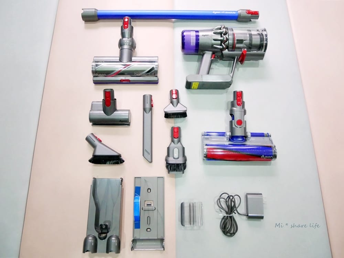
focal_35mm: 24
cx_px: 172
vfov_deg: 56.8
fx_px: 239
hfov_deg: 71.6
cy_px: 129
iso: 3200
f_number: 3.5
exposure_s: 1/50
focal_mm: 12
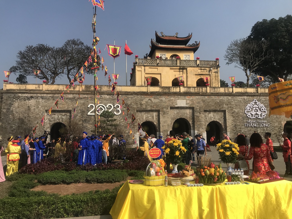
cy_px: 110
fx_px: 236
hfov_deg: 63.4
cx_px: 146
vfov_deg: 49.8
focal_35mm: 28
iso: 20
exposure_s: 1/3195
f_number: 1.8
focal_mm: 3.99
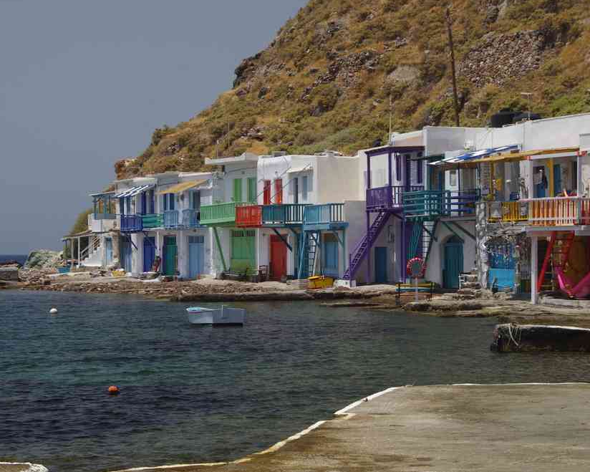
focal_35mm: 99
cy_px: 234
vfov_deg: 15.5
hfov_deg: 19.4
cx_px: 249
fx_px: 1729
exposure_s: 1/160
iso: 200
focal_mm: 57.5
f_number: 11
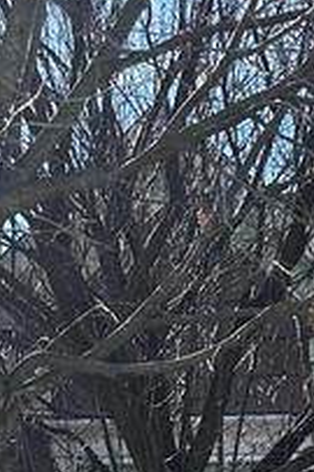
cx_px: 456
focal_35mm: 133
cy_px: 960
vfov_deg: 13.2
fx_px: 1743
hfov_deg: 10.0
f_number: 1.78
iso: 80
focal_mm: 6.86
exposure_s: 1/2660
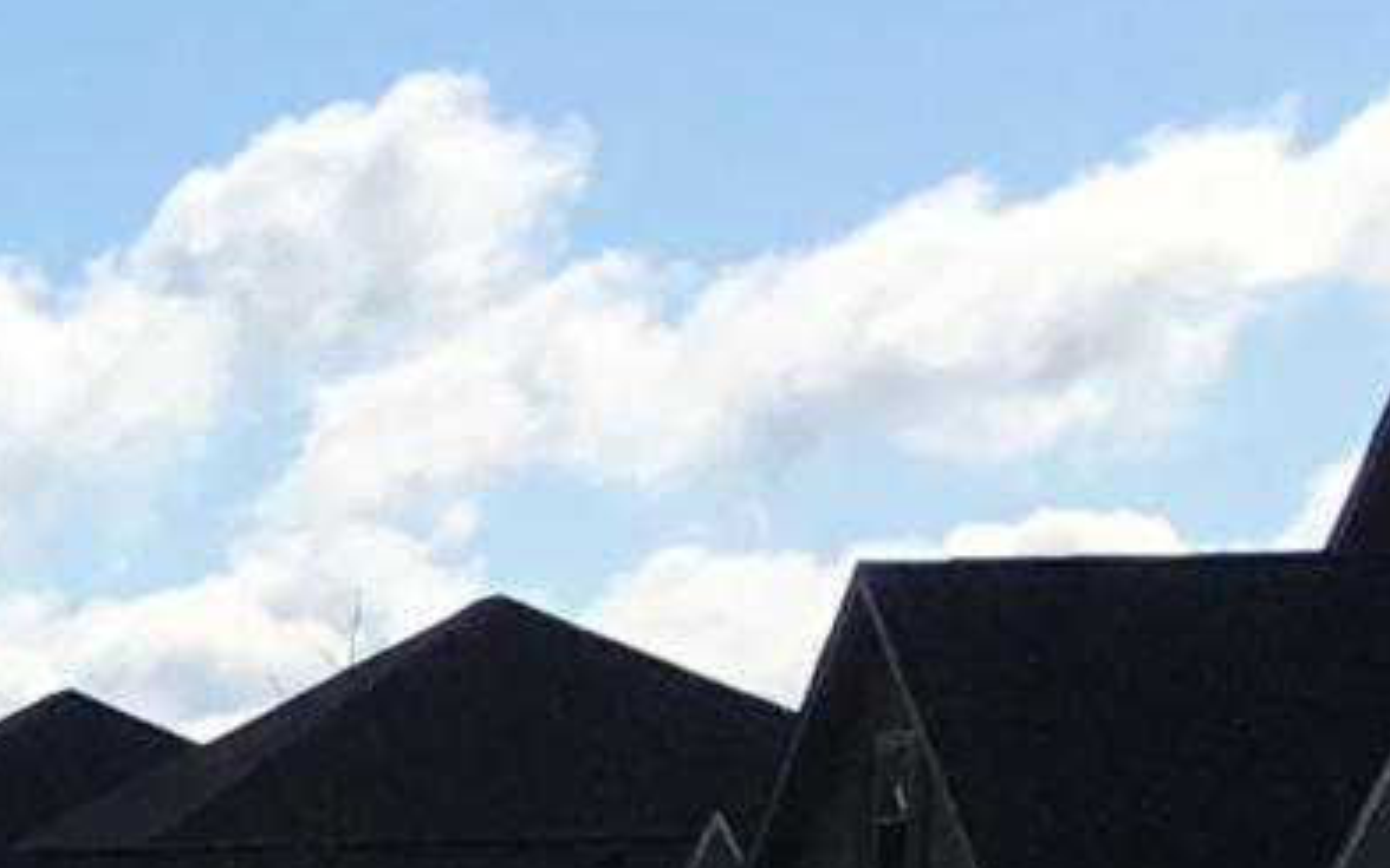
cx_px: -3269
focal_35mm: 235
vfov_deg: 5.4
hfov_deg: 7.5
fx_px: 8902
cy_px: 2267
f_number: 2.2
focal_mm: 4.15
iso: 25
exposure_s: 1/2653
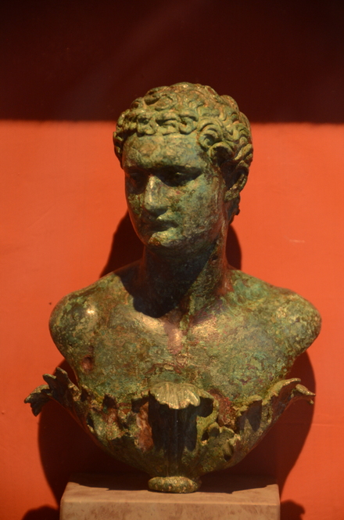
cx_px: 172
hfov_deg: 6.1
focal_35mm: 225
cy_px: 260
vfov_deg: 9.2
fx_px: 3238
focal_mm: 150
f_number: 5.6
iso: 1000
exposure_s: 1/10
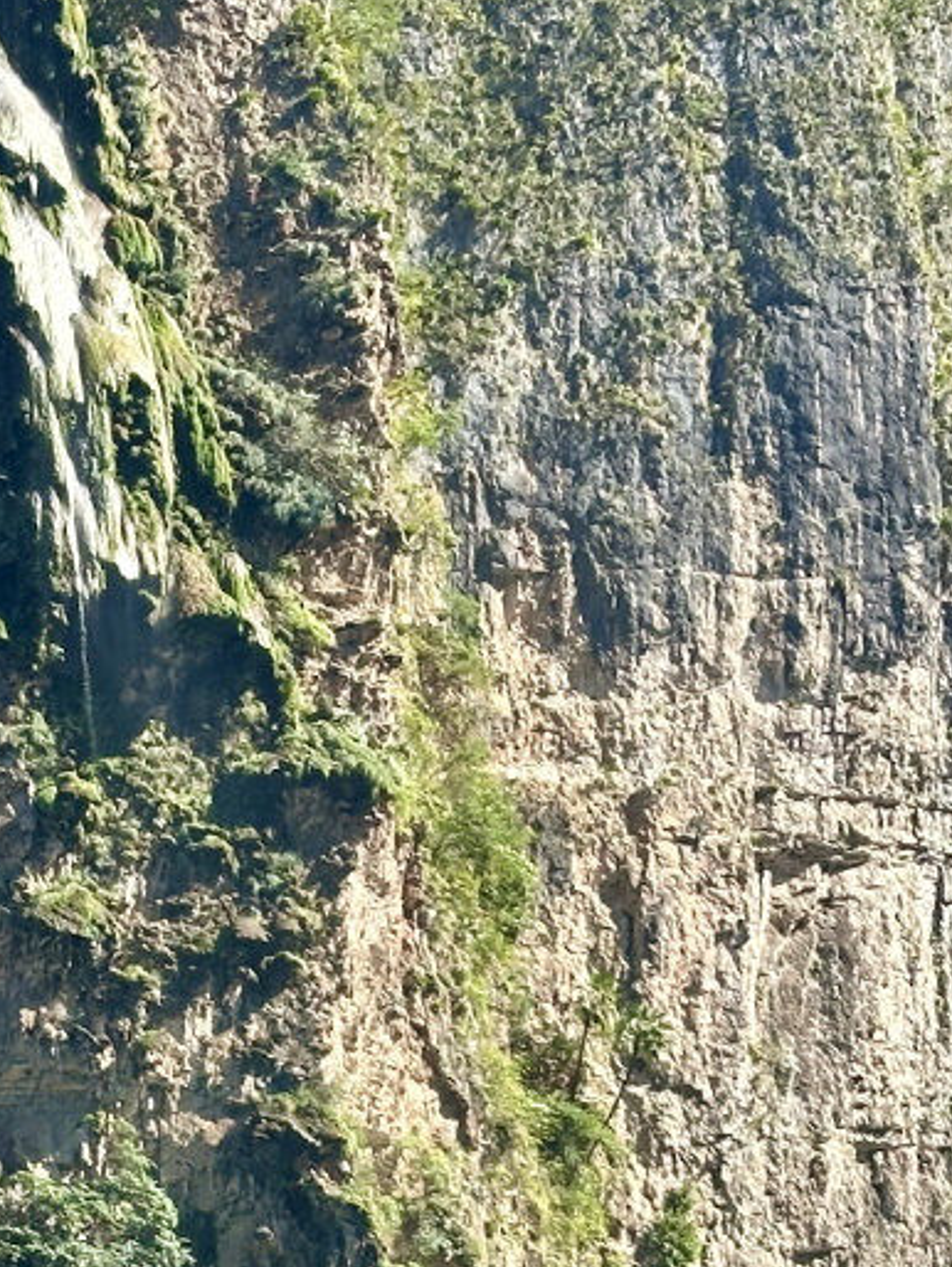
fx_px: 5129
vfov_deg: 13.8
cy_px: 1343
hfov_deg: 10.5
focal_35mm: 140
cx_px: 26
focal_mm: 6.9
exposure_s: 1/1145
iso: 64
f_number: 1.8
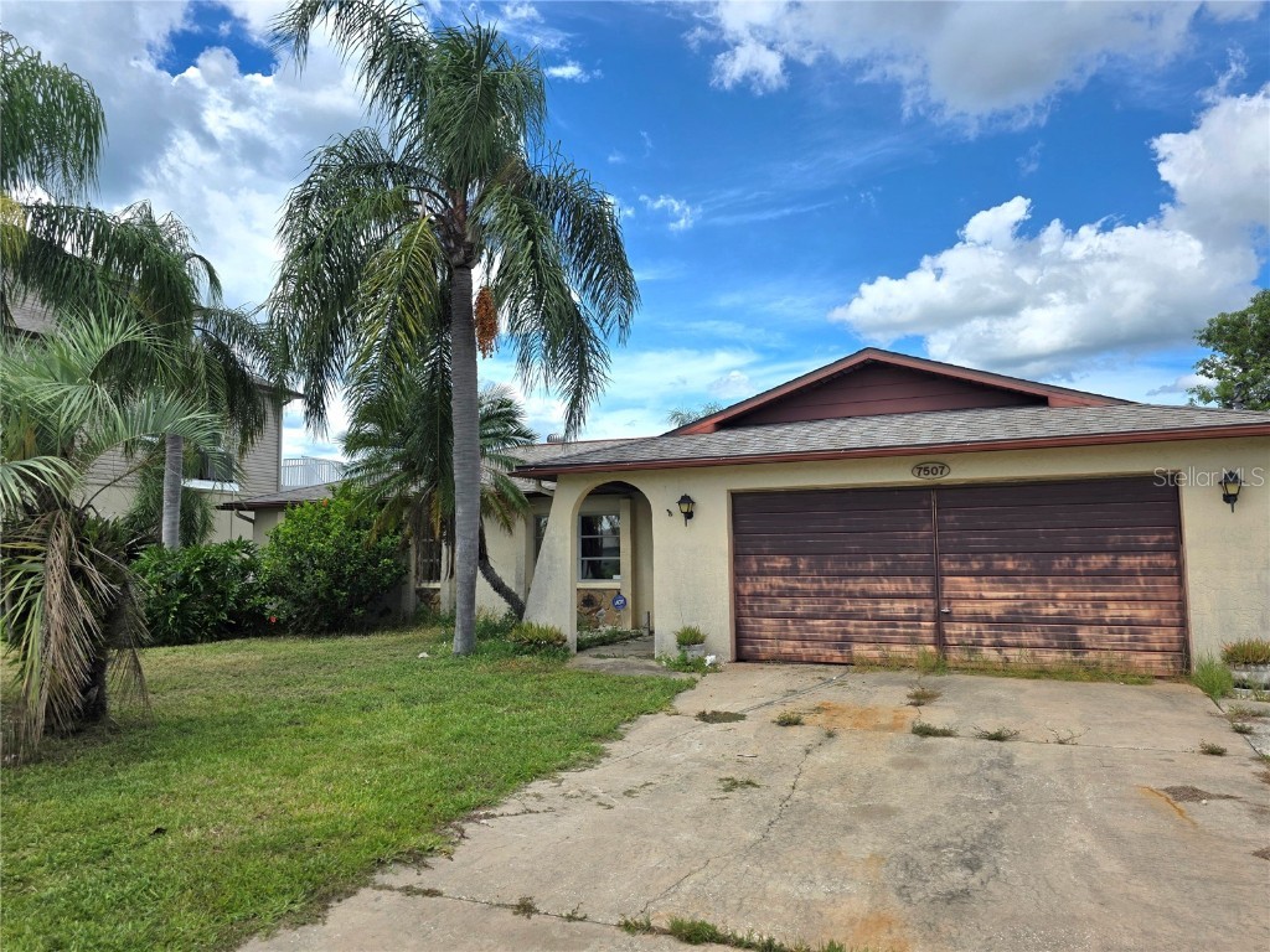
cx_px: 635
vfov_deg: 58.9
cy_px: 476
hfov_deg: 73.9
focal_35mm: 23
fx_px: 844
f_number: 1.7
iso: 80
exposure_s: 1/10000
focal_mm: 6.3
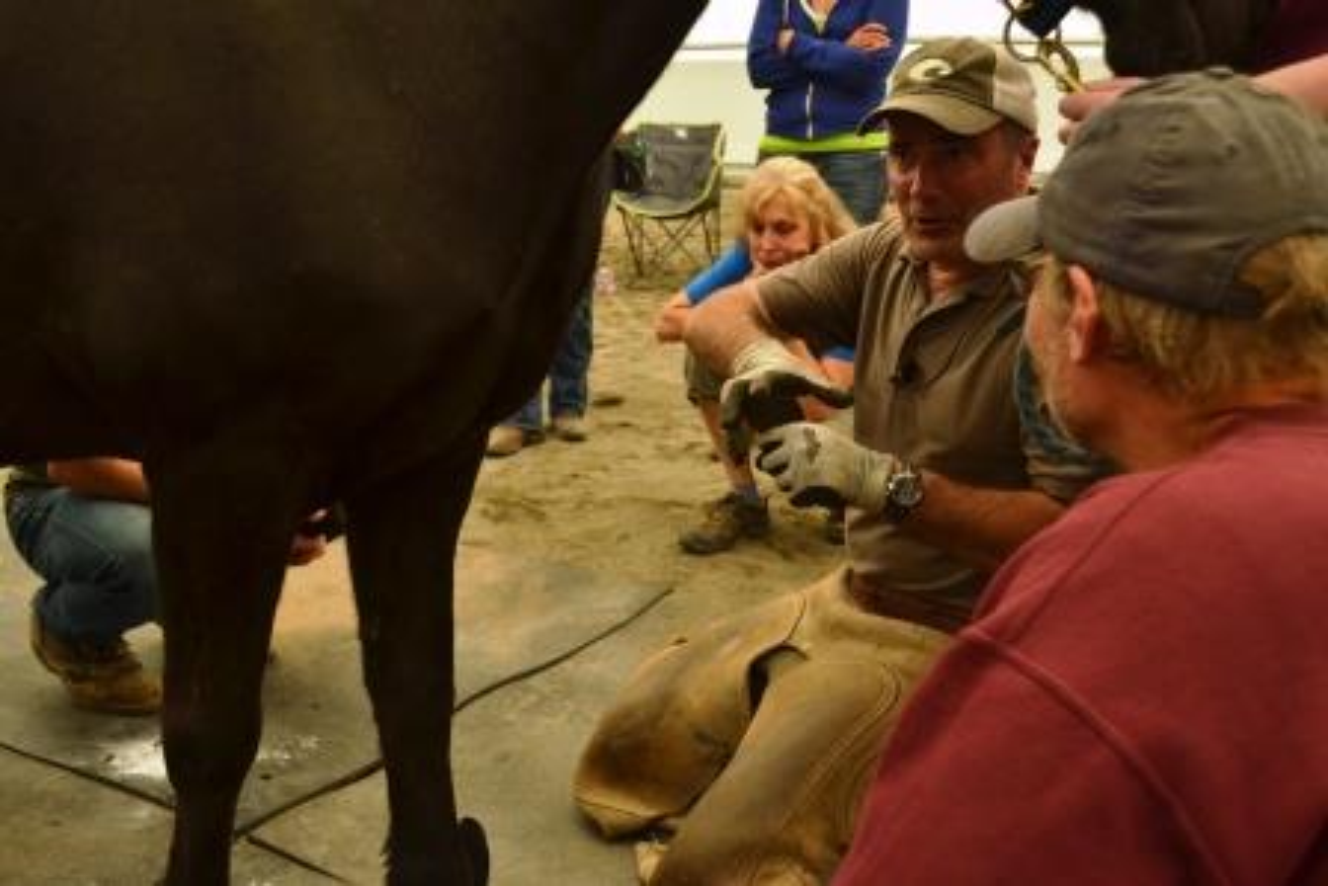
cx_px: 664
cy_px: 443
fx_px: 1439
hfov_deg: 49.5
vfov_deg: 34.2
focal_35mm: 39
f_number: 5
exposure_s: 1/250
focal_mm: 26
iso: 400
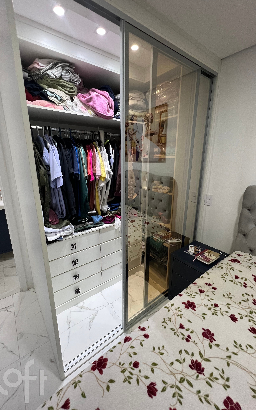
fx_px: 156
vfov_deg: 105.3
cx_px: 126
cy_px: 202
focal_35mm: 14
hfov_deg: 78.6
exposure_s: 1/60
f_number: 1.8
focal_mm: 1.57
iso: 250
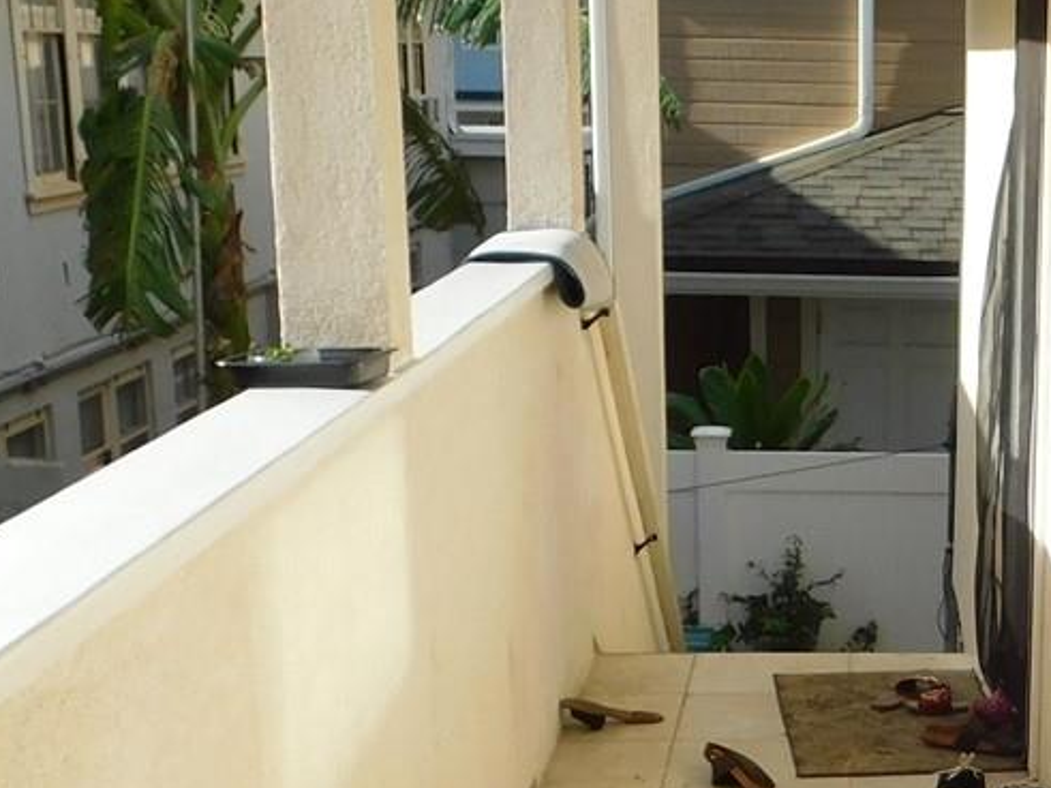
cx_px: 1002
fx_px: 2277
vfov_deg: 19.2
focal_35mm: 75
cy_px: 728
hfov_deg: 25.0
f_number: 3
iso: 125
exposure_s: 1/1250
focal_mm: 4
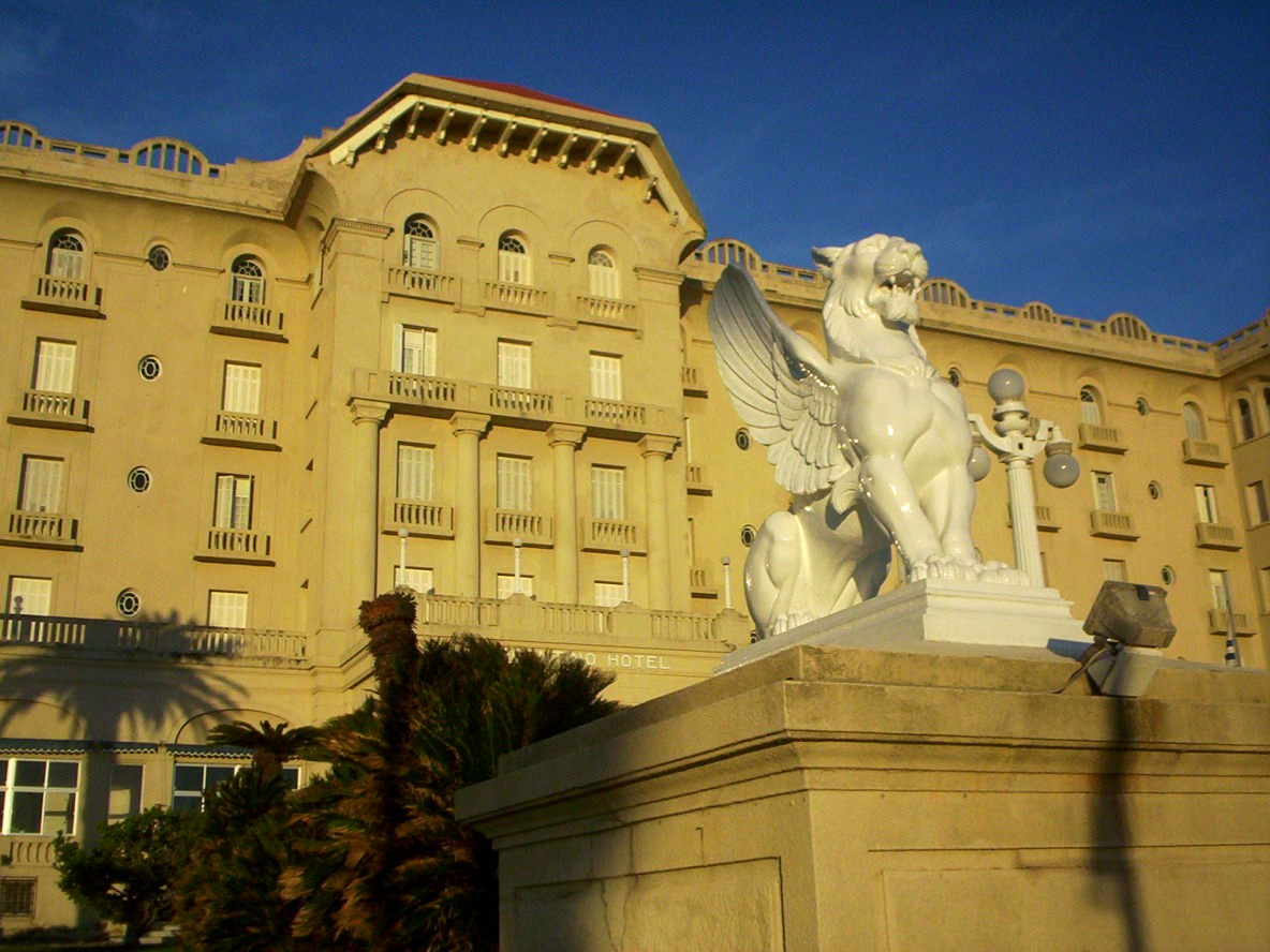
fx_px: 1394
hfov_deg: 49.0
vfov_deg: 37.7
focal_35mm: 38
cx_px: 635
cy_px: 476
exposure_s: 1/1160
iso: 100
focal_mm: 4.99
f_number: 4.5
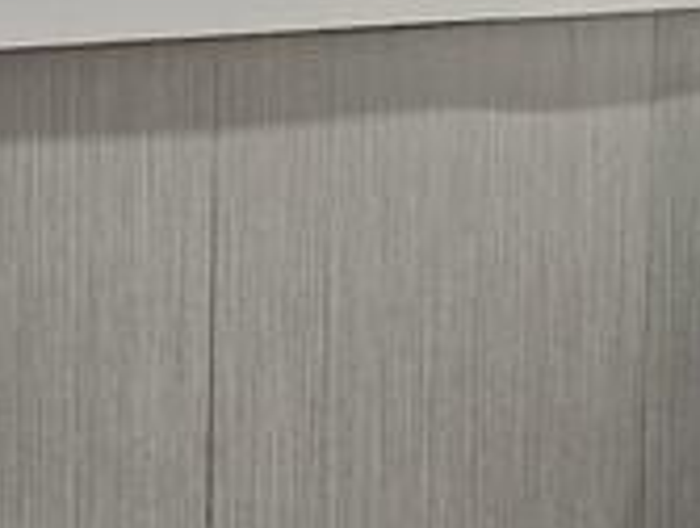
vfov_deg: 16.9
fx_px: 1540
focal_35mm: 76
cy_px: -344
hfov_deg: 25.2
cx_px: 157
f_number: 2.2
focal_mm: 2.2
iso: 100
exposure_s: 1/50.3
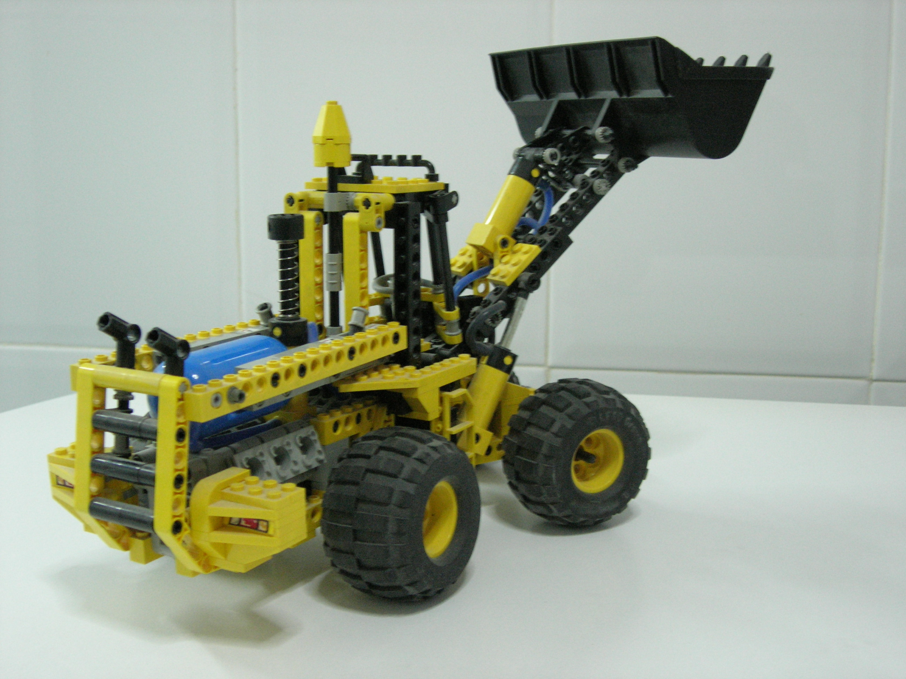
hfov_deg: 45.8
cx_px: 453
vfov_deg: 35.1
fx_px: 1073
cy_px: 340
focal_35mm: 41
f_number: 2.9
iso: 200
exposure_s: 1/24.3
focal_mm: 8.5
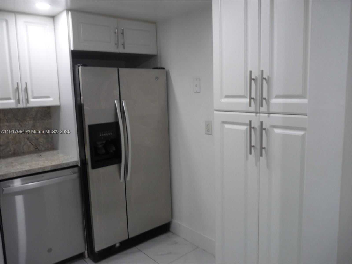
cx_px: 176
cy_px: 132
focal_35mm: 27
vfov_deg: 51.4
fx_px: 275
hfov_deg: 65.3
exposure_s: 1/30
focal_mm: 4.8
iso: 160
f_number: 2.8
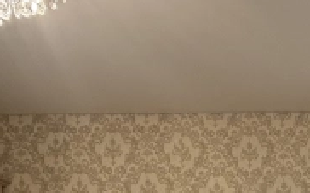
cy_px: 343
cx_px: 405
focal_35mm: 51
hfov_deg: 30.8
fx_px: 430
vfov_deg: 19.3
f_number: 2.2
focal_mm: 2.22
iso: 160
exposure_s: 1/100
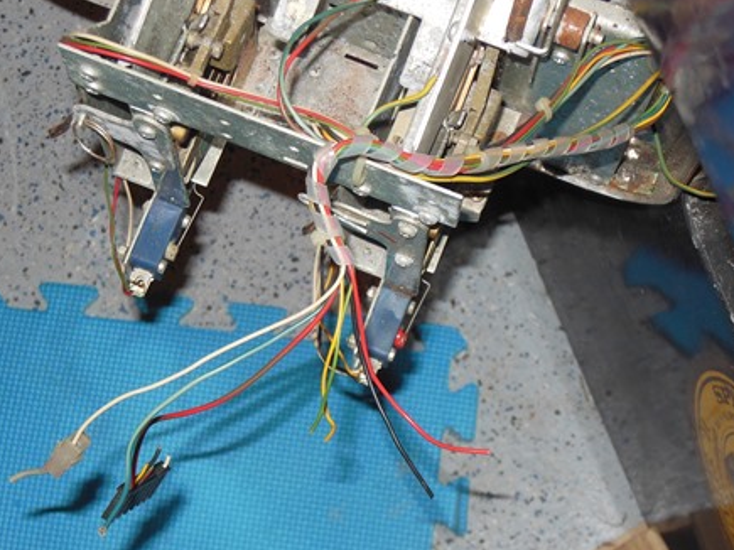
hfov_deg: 28.6
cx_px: 368
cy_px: 272
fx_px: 1441
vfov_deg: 21.6
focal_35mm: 68
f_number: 4.3
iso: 200
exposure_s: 1/60
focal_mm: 11.7
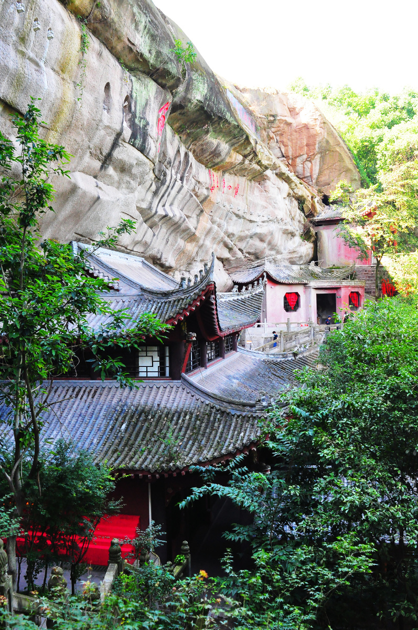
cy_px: 315
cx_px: 209
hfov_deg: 36.8
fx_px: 629
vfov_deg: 53.2
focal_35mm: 36
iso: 1400
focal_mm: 24
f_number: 5
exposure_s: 1/500
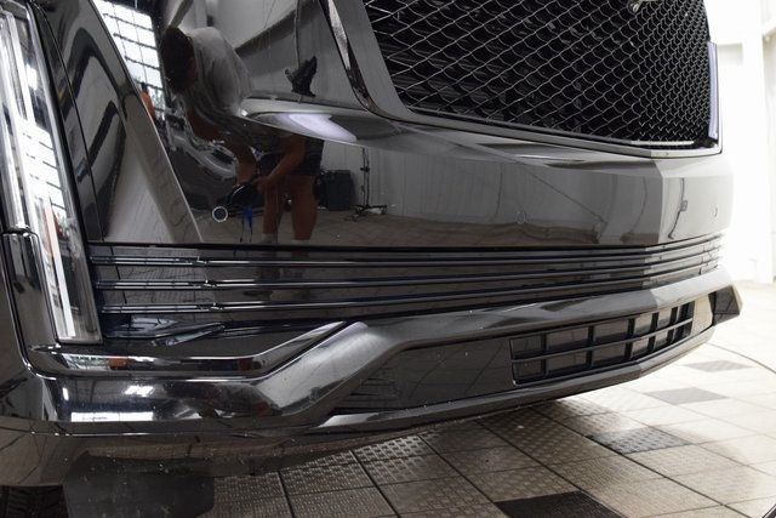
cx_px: 388
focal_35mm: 36
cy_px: 259
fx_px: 776
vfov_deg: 36.9
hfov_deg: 53.1
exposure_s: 1/15
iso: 1600
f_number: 6.3
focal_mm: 24
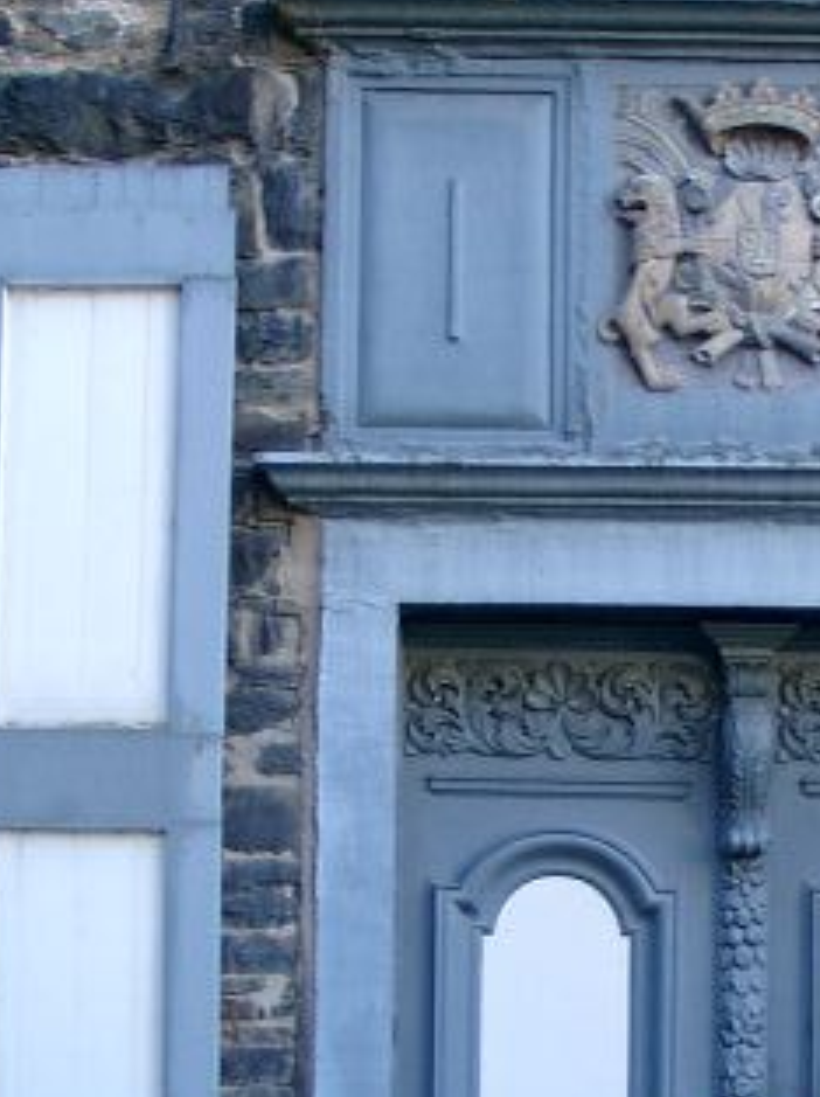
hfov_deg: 16.6
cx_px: 781
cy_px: 806
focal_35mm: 87
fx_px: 2754
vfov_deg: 22.3
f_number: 2
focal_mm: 7.13
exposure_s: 1/60.3
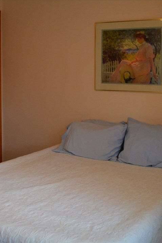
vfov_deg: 39.6
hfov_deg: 27.0
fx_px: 337
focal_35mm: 50
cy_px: 121
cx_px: 82
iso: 1600
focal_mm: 22
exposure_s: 1/160
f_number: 4
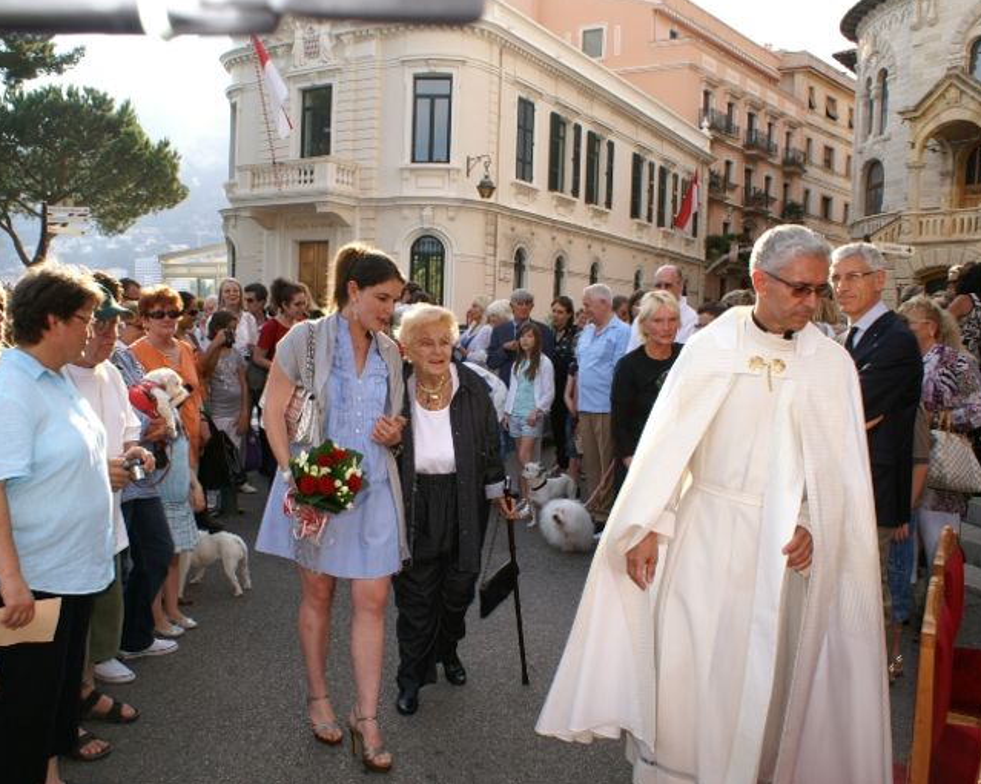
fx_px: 900
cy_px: 391
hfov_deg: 57.1
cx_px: 448
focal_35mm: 31
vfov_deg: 47.1
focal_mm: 18
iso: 100
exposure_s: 1/125
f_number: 6.3
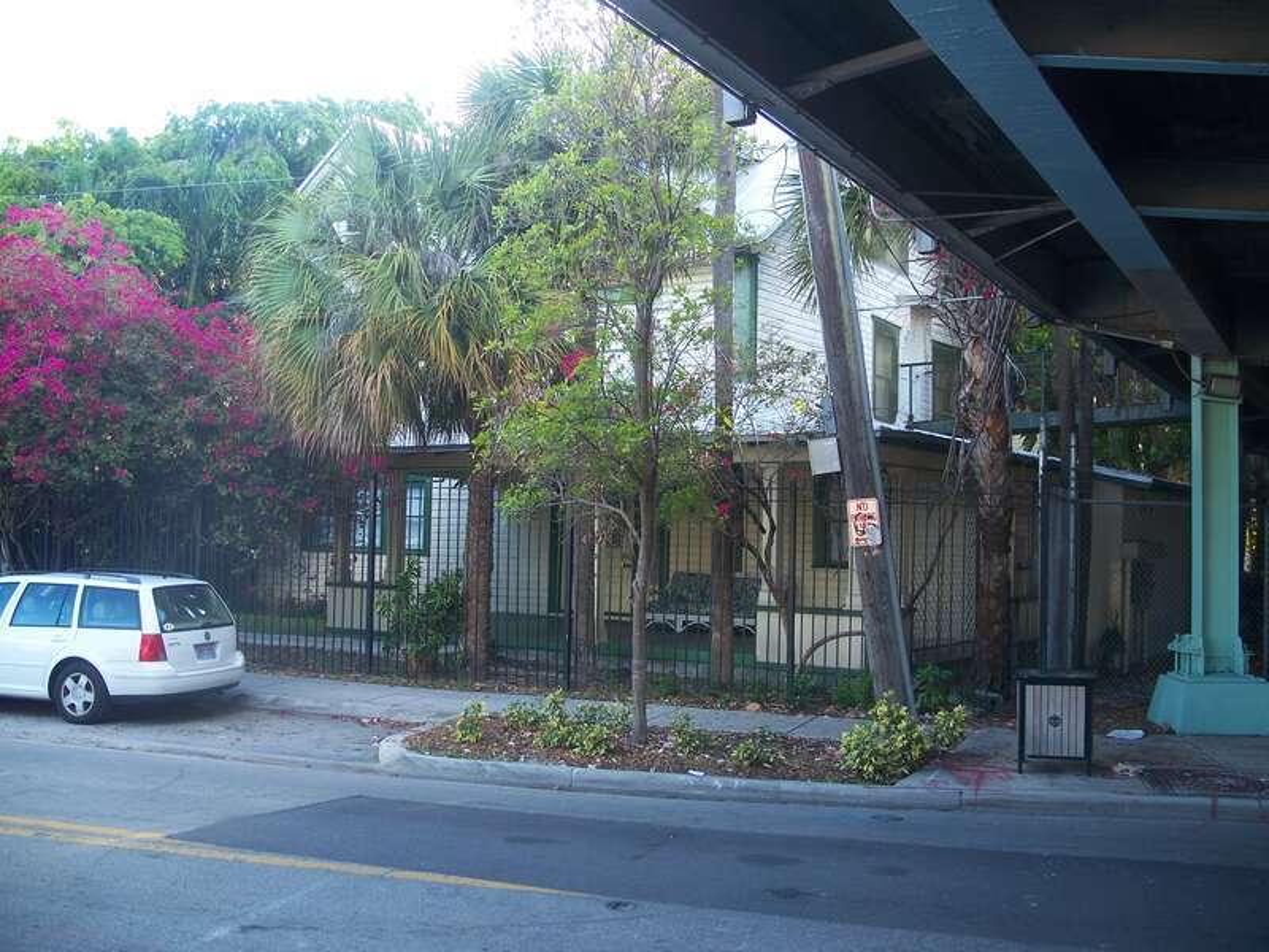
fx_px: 1356
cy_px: 476
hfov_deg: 50.1
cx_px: 634
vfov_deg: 38.7
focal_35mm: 37
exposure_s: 1/50
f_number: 2.8
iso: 64
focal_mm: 7.8
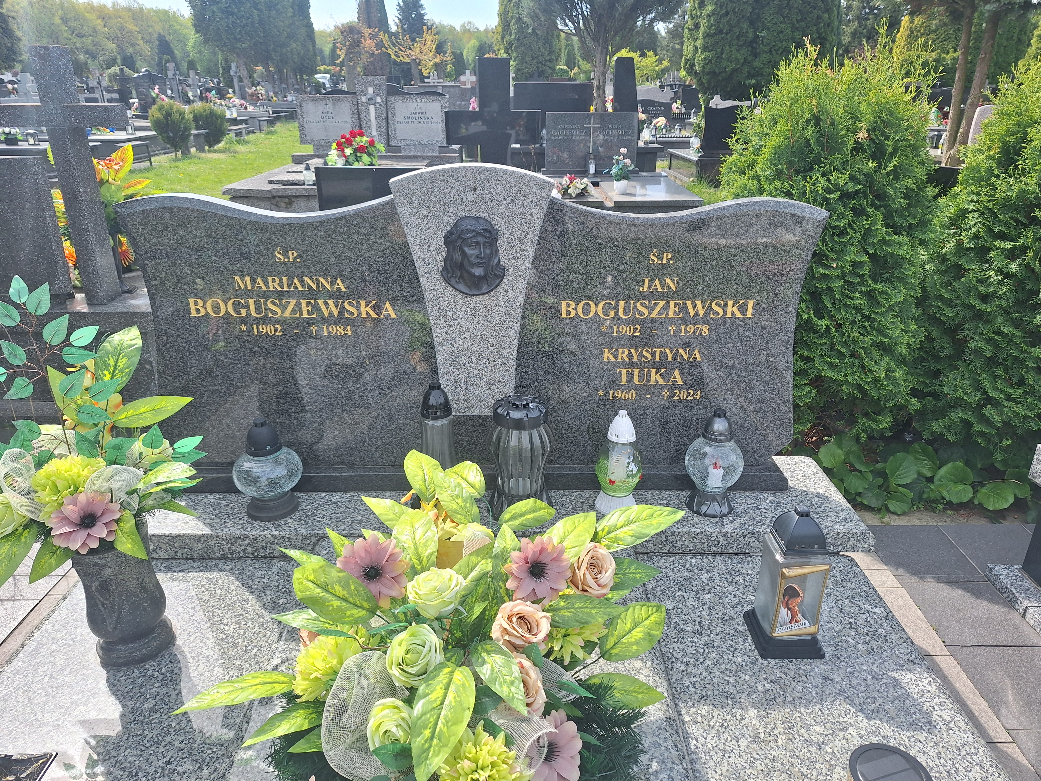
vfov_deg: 58.9
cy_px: 390
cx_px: 520
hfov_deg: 73.9
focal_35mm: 23
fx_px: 692
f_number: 1.8
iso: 40
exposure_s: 1/1406
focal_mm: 5.54
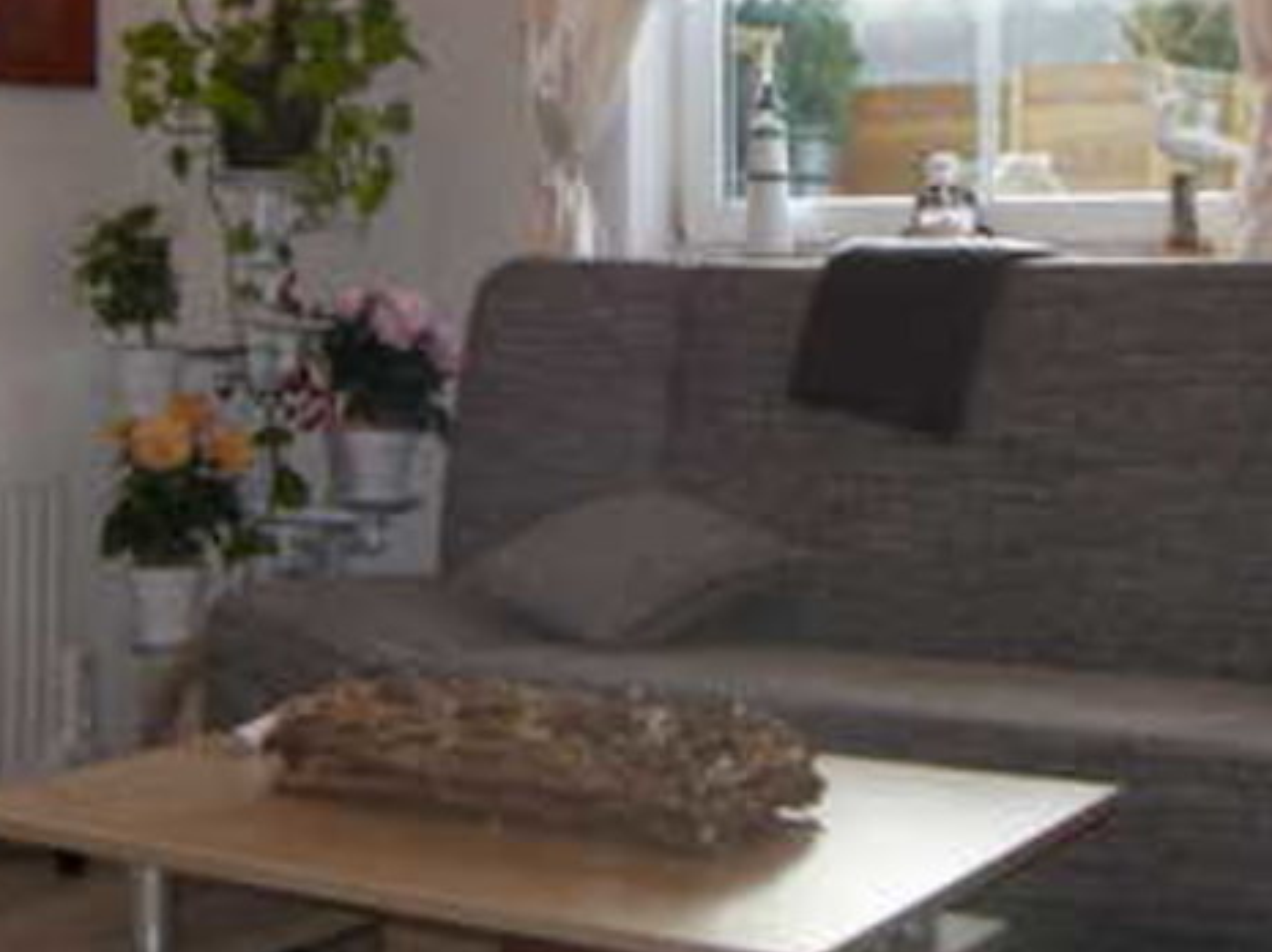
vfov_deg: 23.0
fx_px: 2276
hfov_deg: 31.2
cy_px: 104
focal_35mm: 62
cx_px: 747
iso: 100
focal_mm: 5.1
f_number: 2.8
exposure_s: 1/30
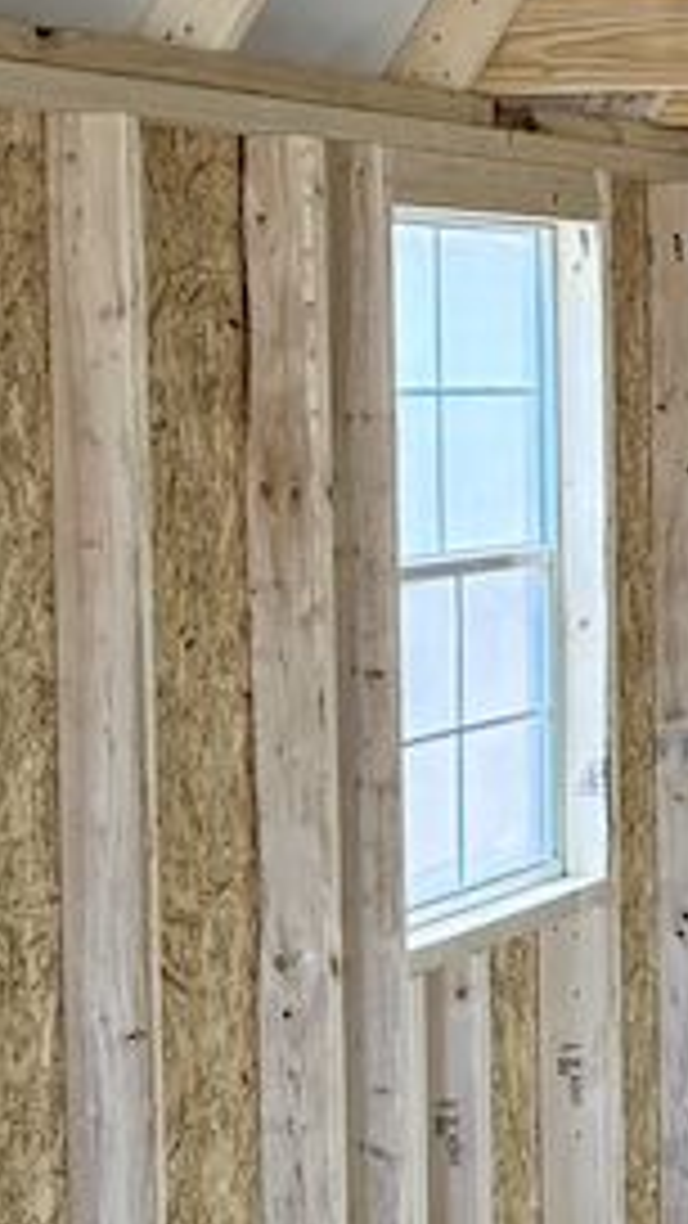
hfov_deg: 9.1
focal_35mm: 110
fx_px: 3568
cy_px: 502
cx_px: 1974
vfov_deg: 19.4
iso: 250
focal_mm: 6.76
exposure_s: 1/60
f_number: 1.78
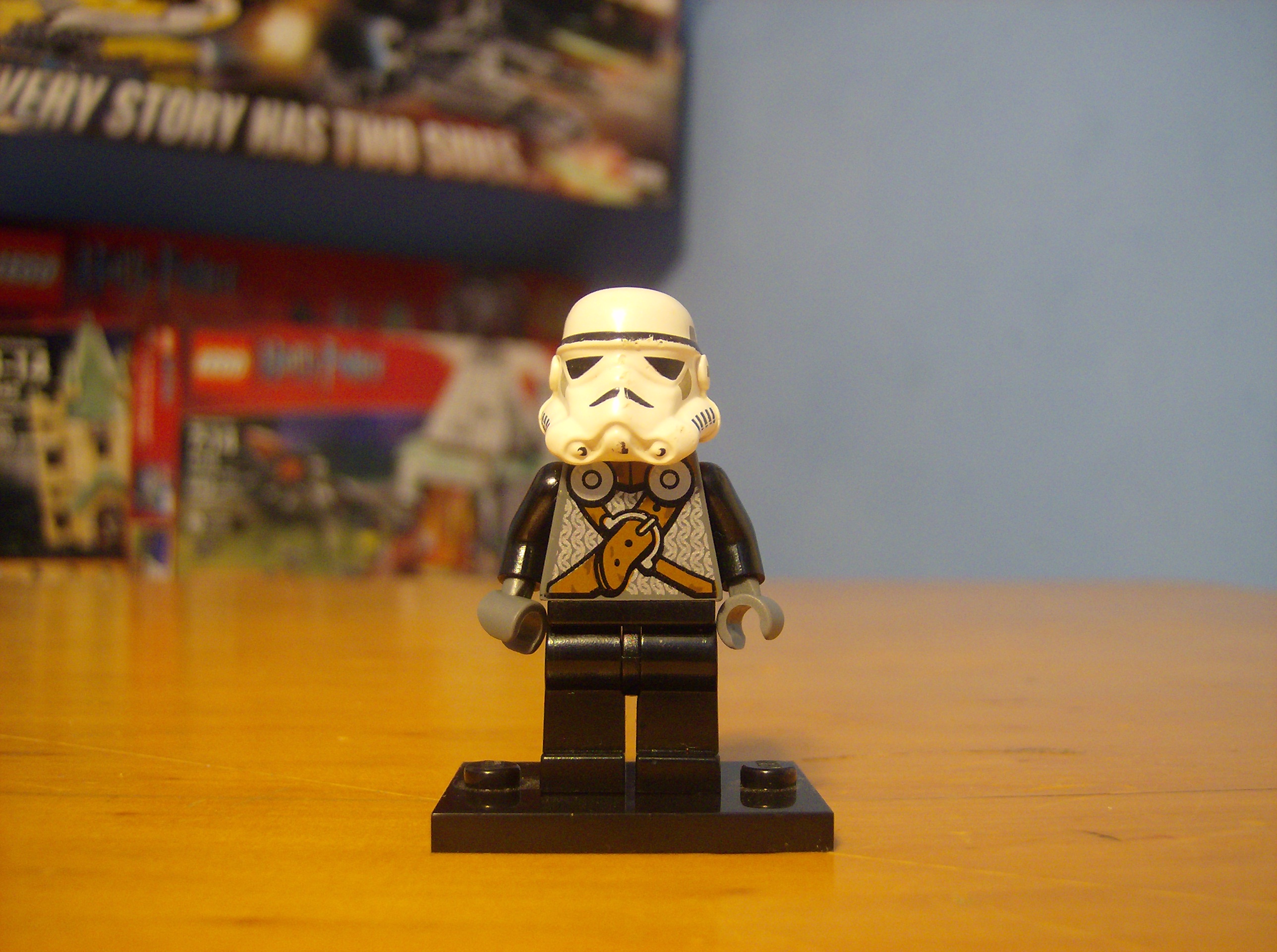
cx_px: 638
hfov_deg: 51.5
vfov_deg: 39.5
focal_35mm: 36
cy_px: 476
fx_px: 1325
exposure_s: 1/4.87
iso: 200
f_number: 2.8
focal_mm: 6
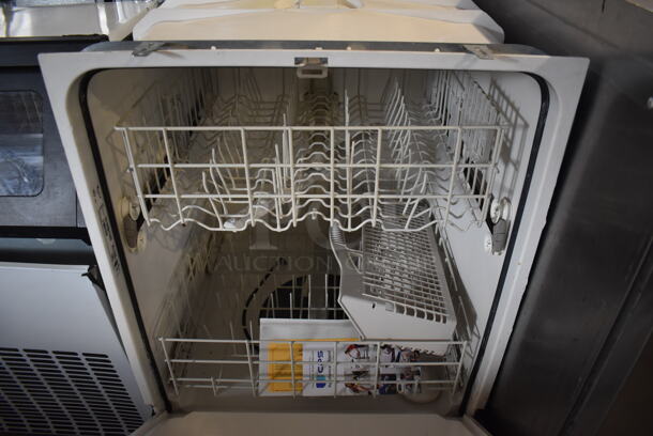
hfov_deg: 67.3
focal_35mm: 27
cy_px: 218
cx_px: 326
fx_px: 490
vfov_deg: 48.0
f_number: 3.5
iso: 1100
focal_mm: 18
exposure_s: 1/125
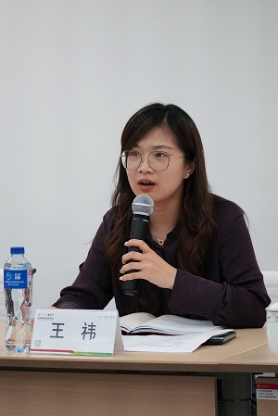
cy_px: 208
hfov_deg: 7.9
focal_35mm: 174
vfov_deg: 11.8
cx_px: 139
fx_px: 2012
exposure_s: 1/125
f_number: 5.6
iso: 2500
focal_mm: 116
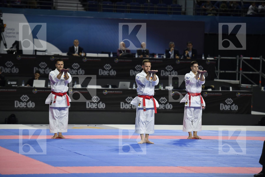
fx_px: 1214
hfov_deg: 12.5
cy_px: 88
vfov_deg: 8.3
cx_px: 132
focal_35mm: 165
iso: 800
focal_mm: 165
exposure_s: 1/800
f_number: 2.8
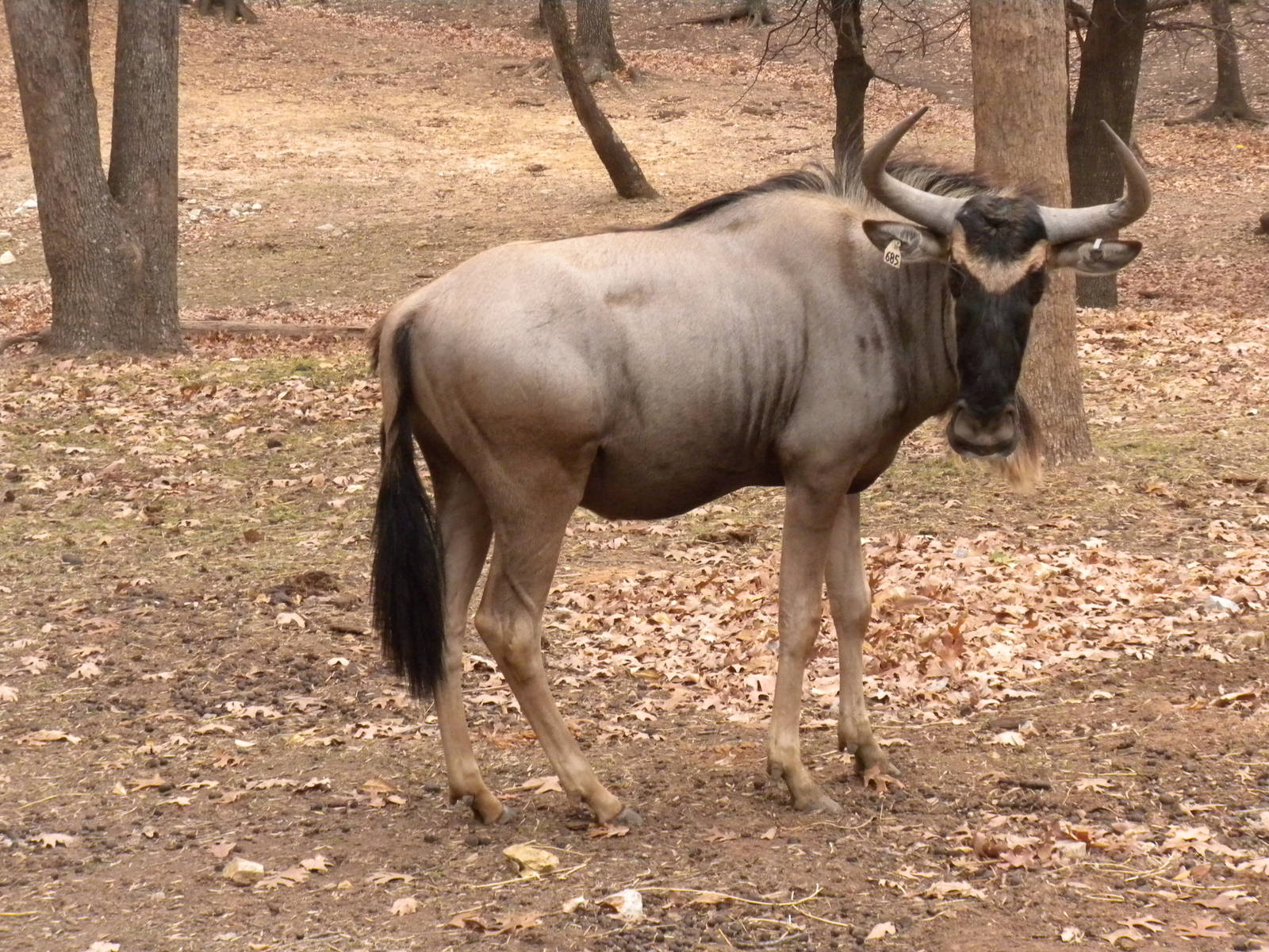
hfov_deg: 16.6
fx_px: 4362
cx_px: 634
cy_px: 476
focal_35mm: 119
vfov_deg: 12.5
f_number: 5.1
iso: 400
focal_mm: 21
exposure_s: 1/266
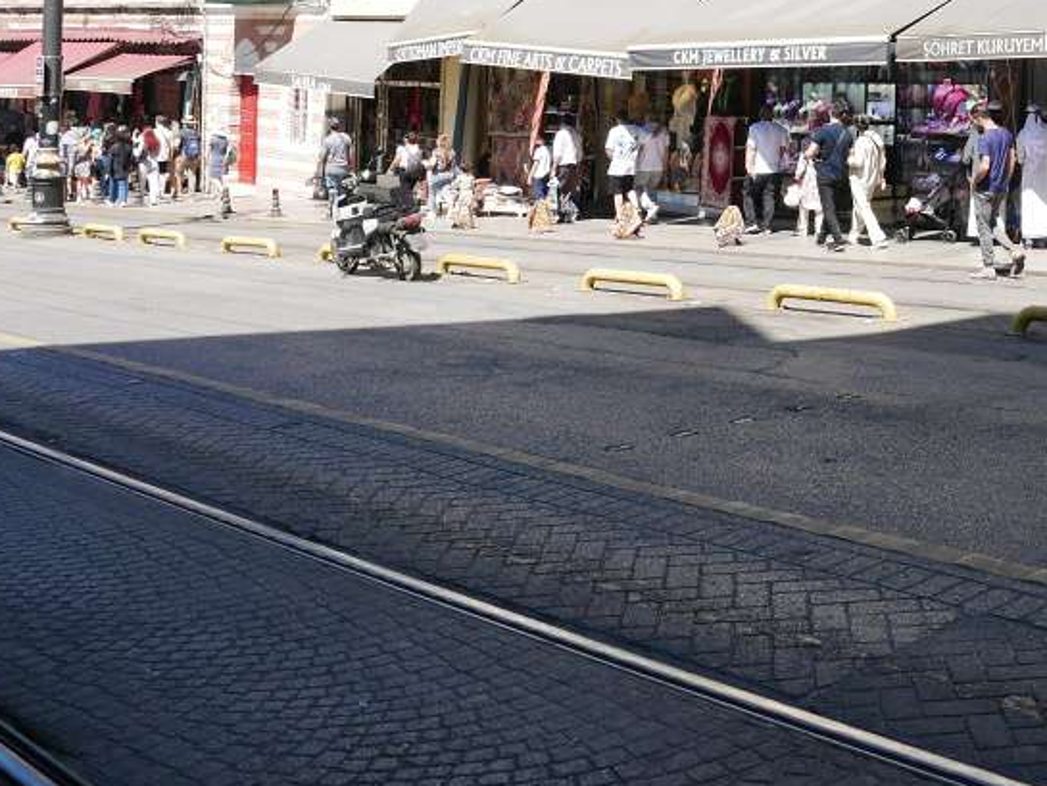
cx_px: 908
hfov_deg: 38.1
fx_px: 1422
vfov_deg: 29.4
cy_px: 55
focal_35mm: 47
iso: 200
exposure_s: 1/320
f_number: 6.3
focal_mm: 12
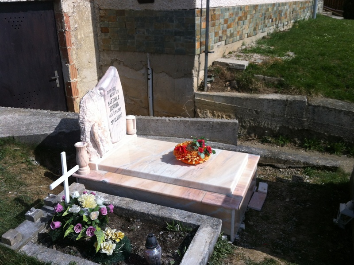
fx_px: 357
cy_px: 132
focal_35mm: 35
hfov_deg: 52.7
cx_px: 177
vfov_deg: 40.6
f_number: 2.8
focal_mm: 3.85
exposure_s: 1/2320
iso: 80
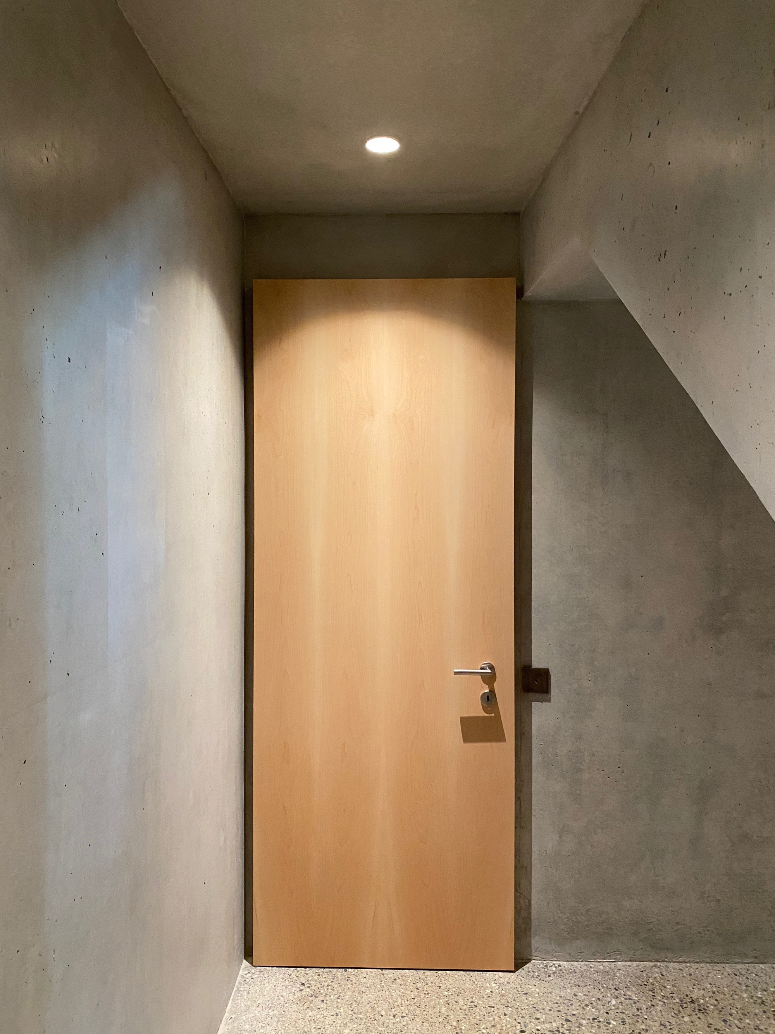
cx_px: 388
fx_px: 776
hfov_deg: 53.1
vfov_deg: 67.3
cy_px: 517
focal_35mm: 26
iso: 400
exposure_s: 1/50
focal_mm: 4.25
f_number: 1.8
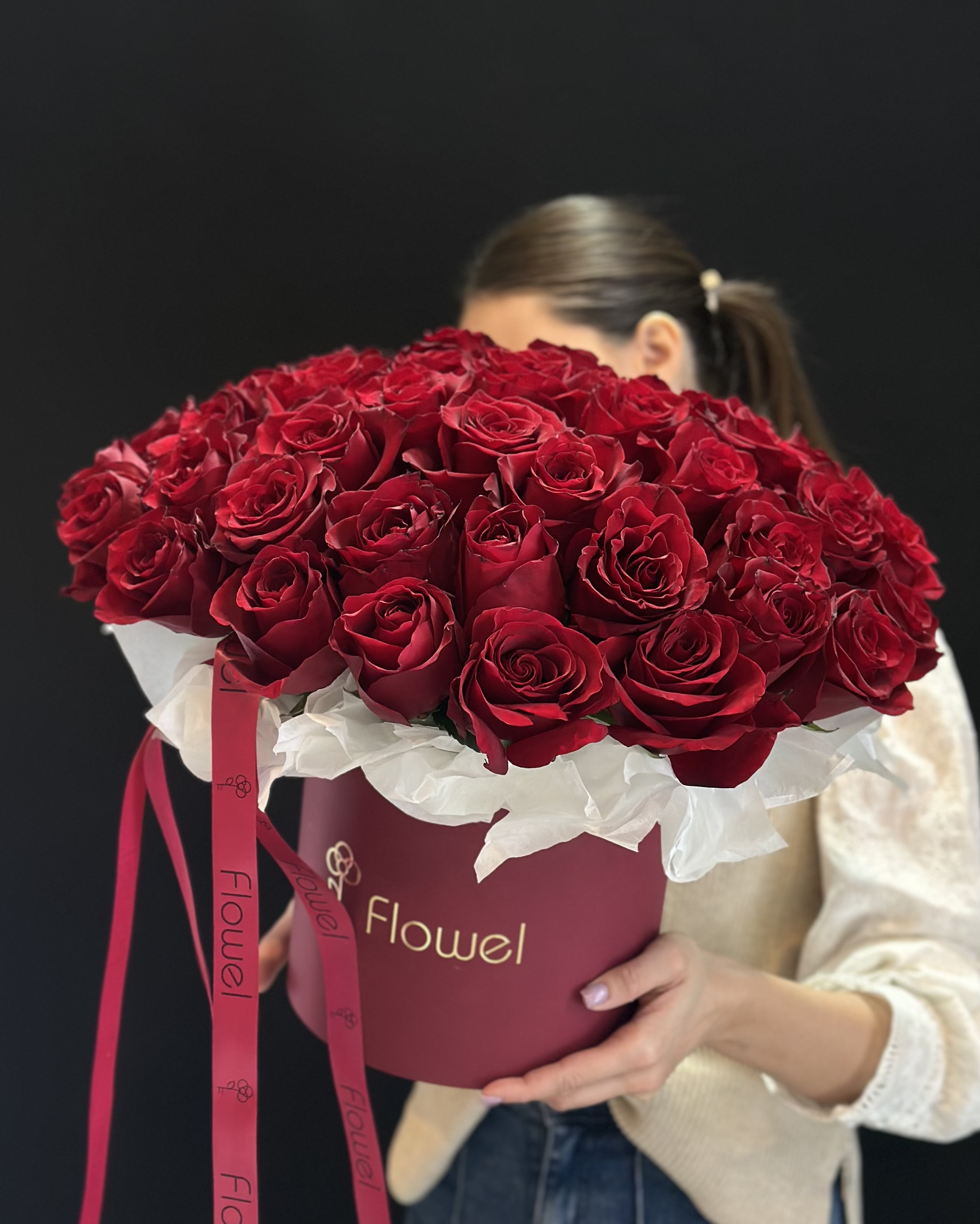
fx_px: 1849
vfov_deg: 36.7
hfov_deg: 29.7
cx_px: 483
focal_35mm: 51
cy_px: 616
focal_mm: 6.86
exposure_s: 1/50
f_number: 1.78
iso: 100
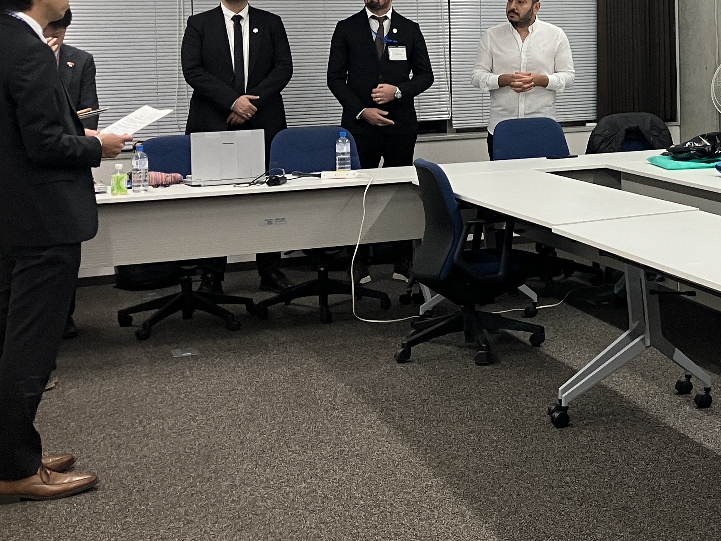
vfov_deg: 22.0
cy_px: 36
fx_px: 1354
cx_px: 746
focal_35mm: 65
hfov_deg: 27.8
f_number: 1.8
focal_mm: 3.99
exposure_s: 1/50
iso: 50
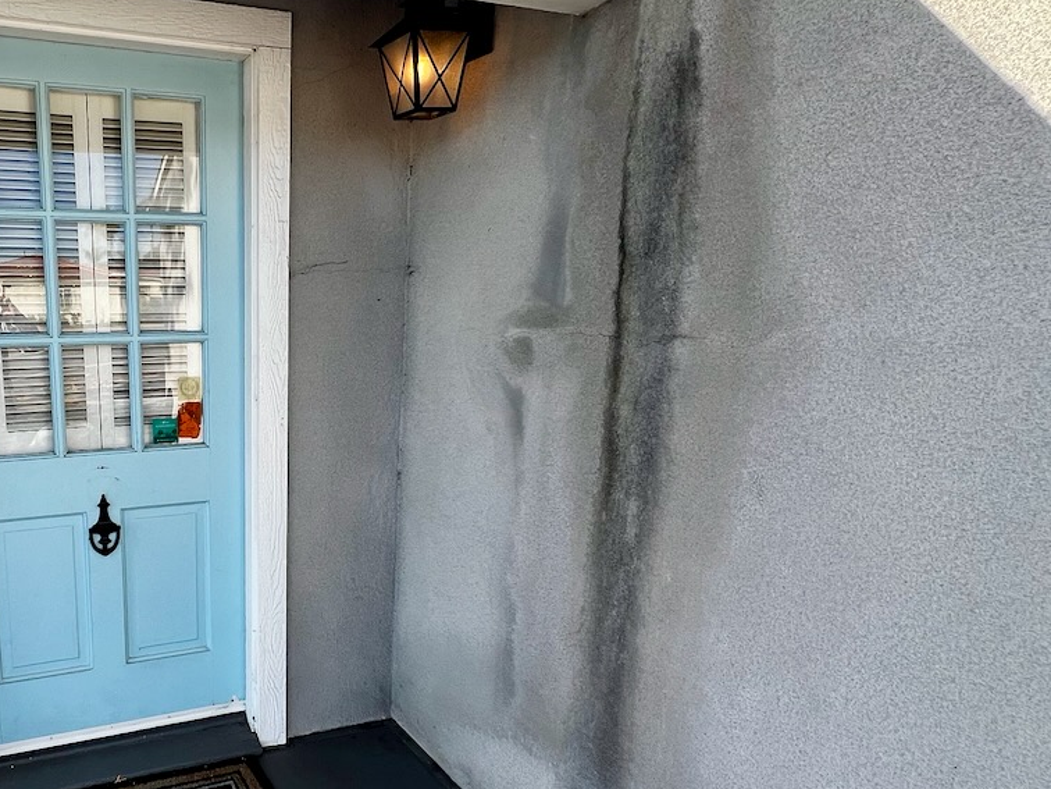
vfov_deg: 61.0
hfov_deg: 69.8
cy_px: 433
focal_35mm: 22
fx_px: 668
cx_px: 228
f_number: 1.8
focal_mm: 1.57
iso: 32
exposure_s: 1/342
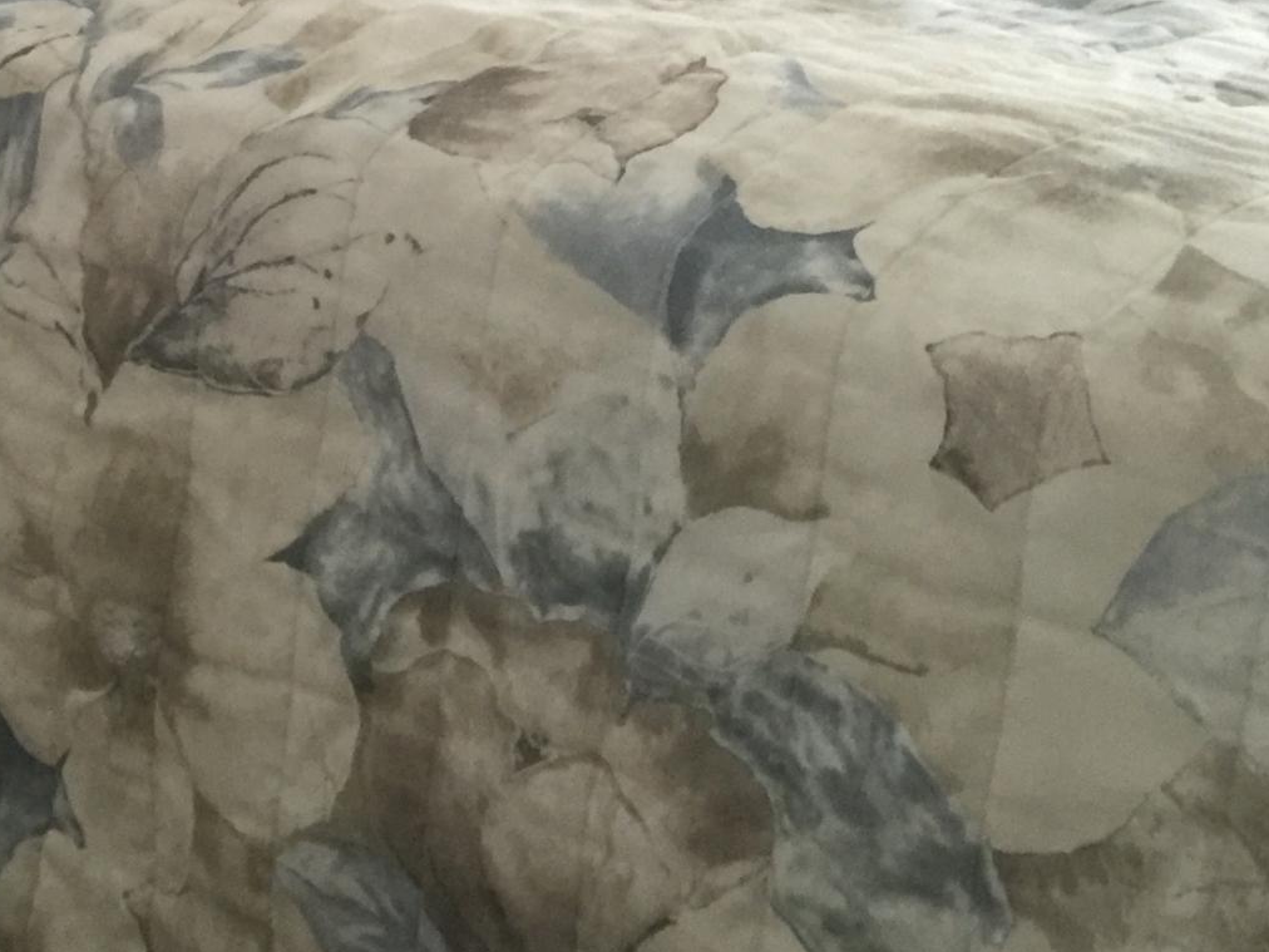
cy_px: -362
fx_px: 3153
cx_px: 283
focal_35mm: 86
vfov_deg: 16.1
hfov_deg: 22.5
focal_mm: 4.15
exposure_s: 1/10
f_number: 2.2
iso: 125
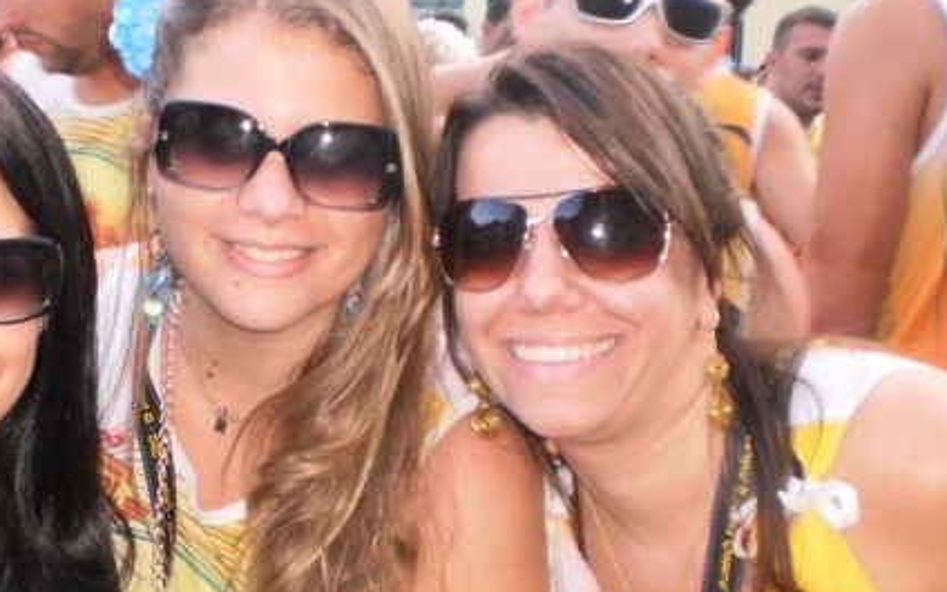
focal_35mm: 72
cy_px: 250
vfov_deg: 18.1
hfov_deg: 27.7
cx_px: 132
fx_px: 1858
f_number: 3.1
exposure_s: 1/30
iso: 125
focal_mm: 6.3
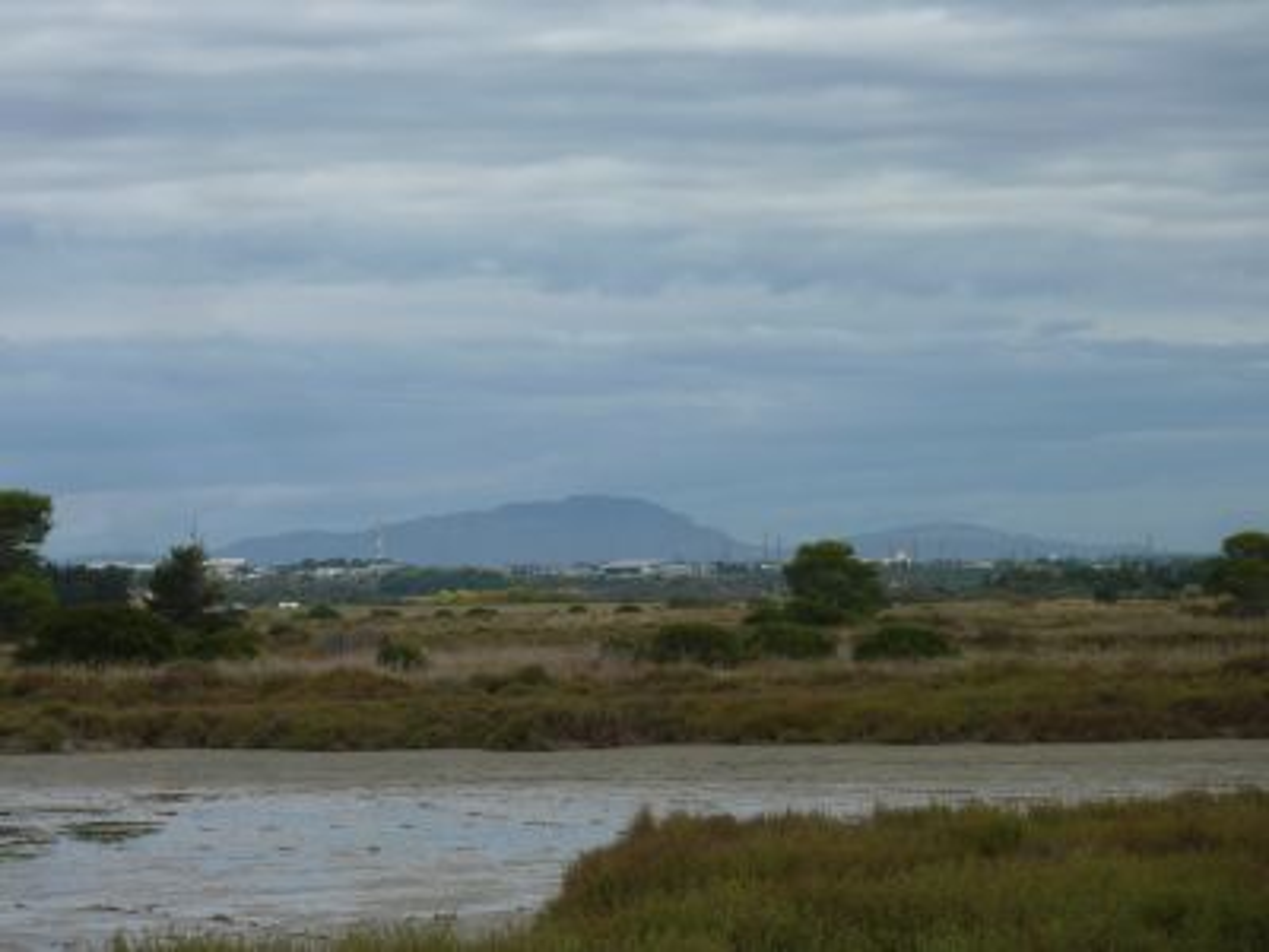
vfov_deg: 9.4
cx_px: 634
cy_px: 476
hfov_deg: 12.5
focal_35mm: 158
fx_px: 5792
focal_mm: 25.9
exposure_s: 1/400
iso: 80
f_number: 4.5
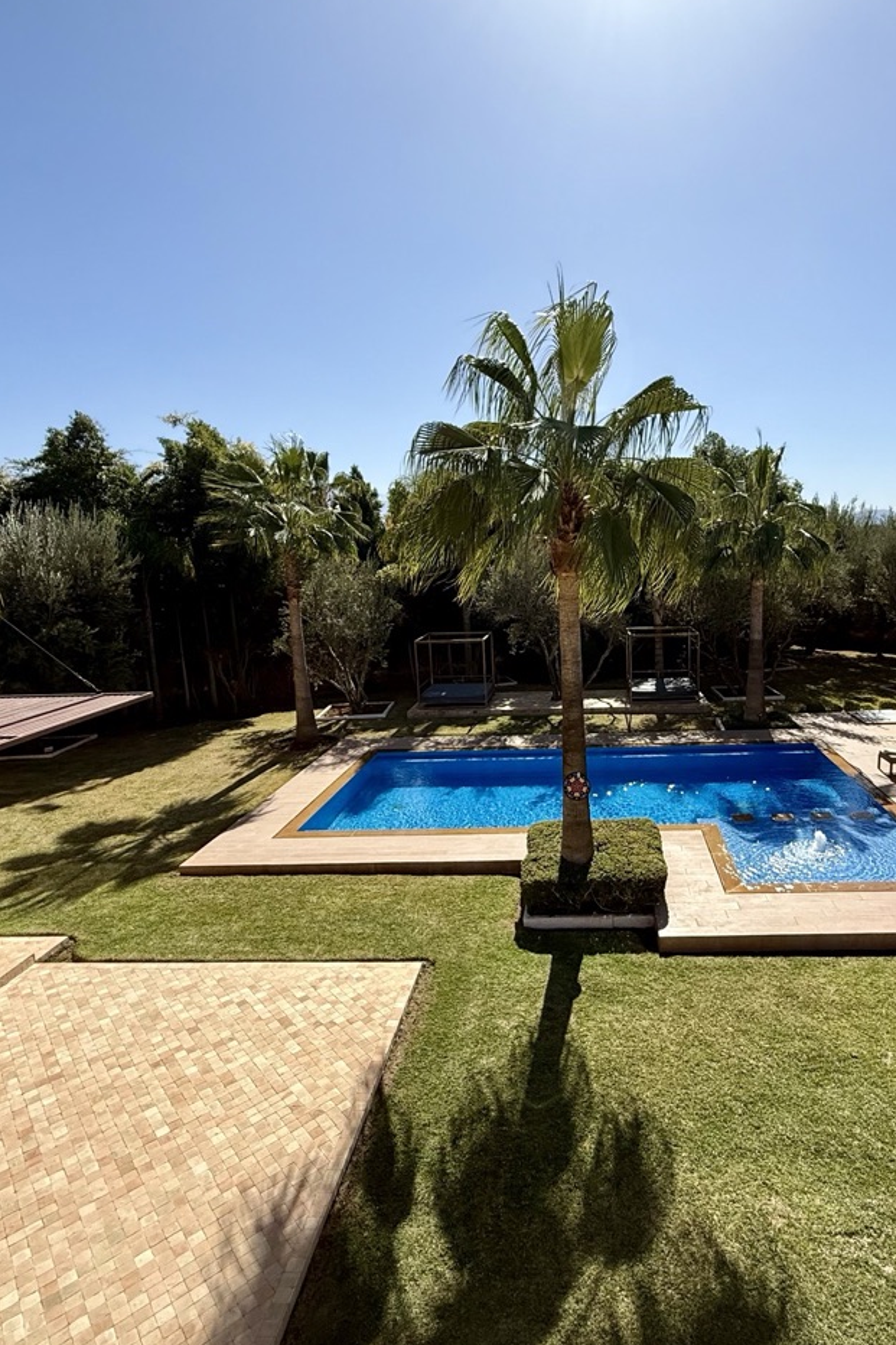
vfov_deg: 84.0
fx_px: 747
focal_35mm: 20
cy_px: 672
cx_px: 574
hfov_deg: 60.9
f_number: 2.2
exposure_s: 1/2165
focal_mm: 2.22
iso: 50
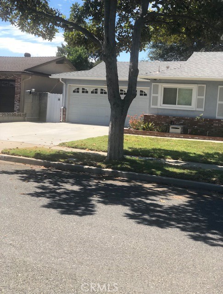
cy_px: 147
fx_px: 443
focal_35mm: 52
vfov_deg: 36.7
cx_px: 112
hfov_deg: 28.2
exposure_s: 1/1021
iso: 25
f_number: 2.4
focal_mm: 6
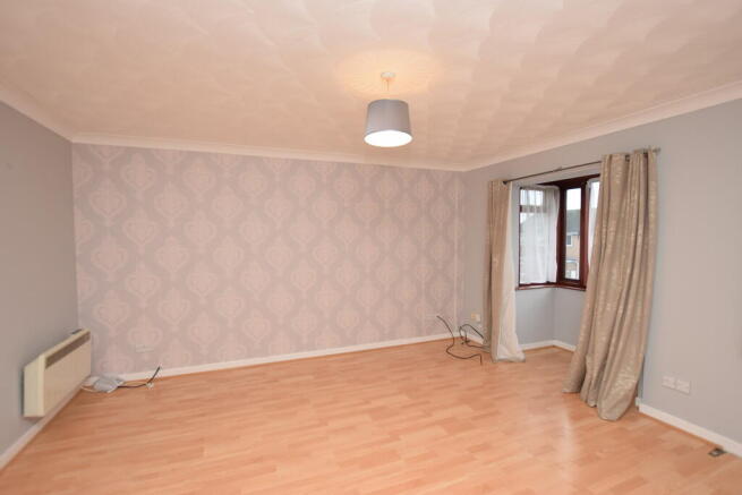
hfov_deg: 100.4
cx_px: 371
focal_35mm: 15
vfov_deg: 77.4
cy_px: 248
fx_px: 309
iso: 400
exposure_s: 1/80
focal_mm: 10
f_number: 4
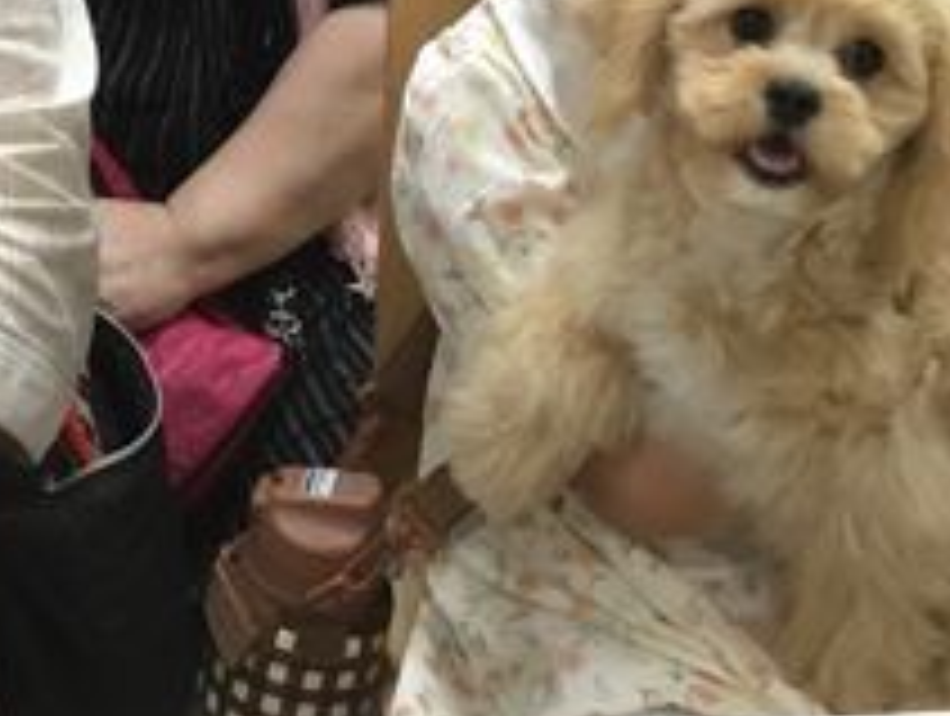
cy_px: -167
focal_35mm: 88
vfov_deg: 16.1
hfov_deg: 22.0
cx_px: 216
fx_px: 2419
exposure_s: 1/30
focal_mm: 3.3
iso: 100
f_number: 2.4
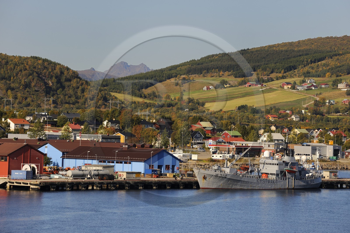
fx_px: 1943
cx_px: 175
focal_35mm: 200
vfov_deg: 6.9
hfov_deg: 10.3
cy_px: 116
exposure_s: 1/320
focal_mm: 200
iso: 200
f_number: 9
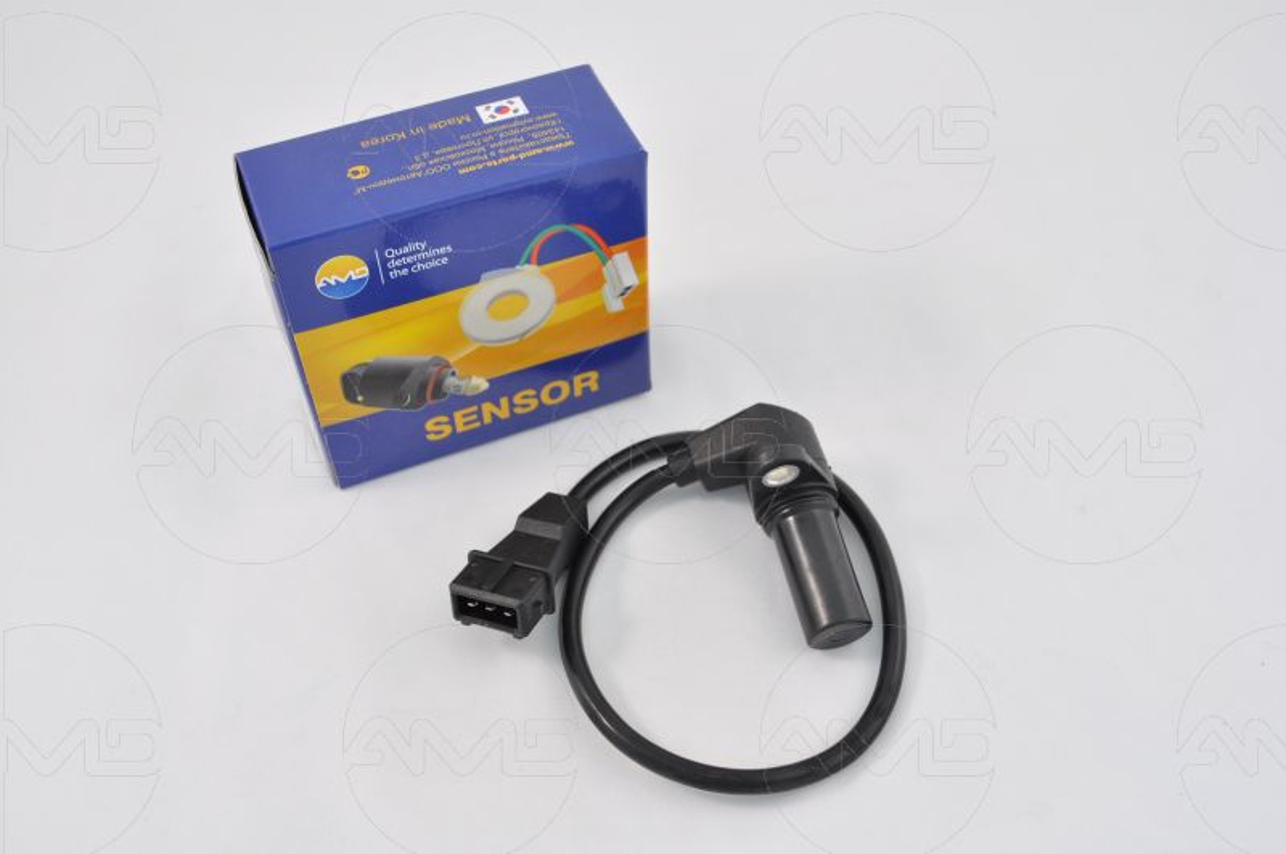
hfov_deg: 53.2
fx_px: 1284
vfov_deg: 36.8
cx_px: 643
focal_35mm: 36
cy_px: 427
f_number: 8
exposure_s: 1/3
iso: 200
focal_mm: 24
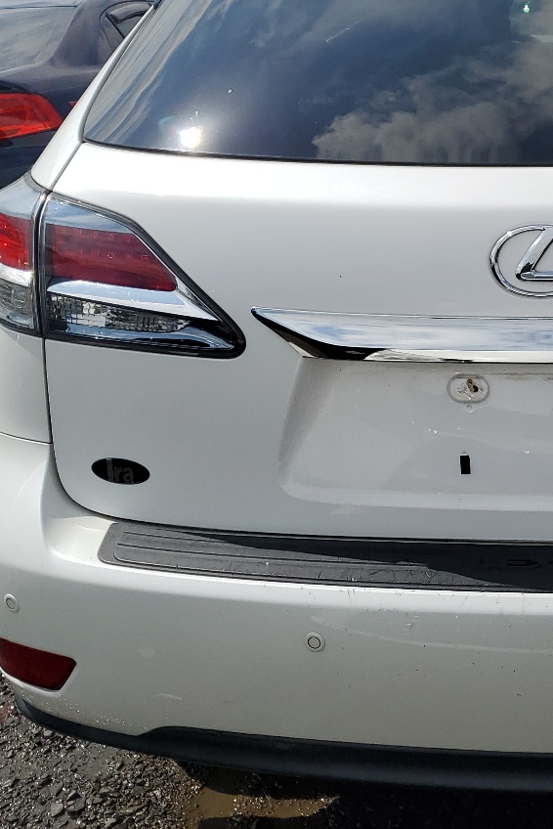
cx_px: 561
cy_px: 359
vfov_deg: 38.8
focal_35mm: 51
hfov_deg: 25.2
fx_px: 1174
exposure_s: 1/10000
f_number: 1.5
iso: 51
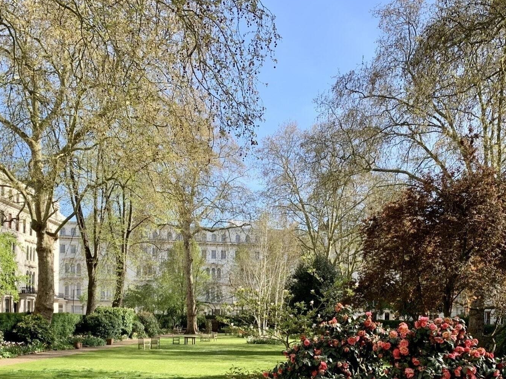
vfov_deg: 35.3
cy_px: 274
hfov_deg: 46.7
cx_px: 277
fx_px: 585
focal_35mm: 40
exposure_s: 1/789
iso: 25
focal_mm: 4.25
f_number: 1.8
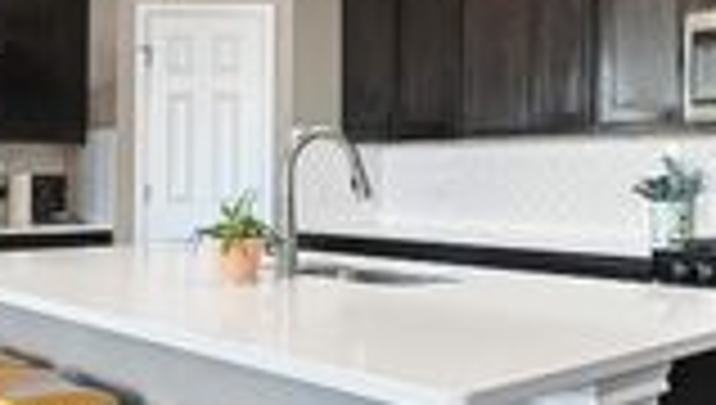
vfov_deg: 26.1
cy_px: 178
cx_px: 410
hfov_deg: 44.4
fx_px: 875
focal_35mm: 46
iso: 400
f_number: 10
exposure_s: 1
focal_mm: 14
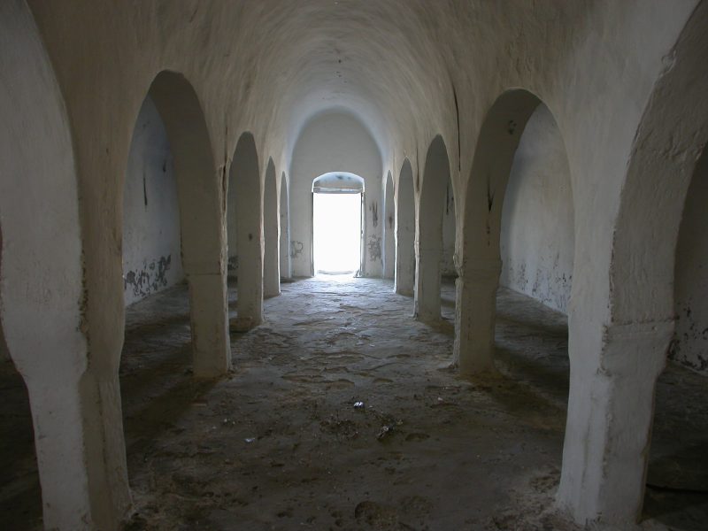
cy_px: 266
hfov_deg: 49.0
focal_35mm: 38
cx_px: 354
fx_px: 777
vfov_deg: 37.7
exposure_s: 1/24.1
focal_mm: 7.85
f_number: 2.6
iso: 100
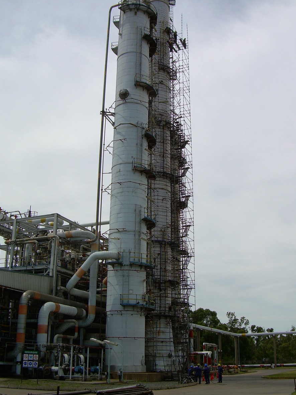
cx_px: 146
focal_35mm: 39
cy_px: 195
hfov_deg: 36.8
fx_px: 445
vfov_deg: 47.9
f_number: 4.6
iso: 50
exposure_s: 1/771
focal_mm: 6.3
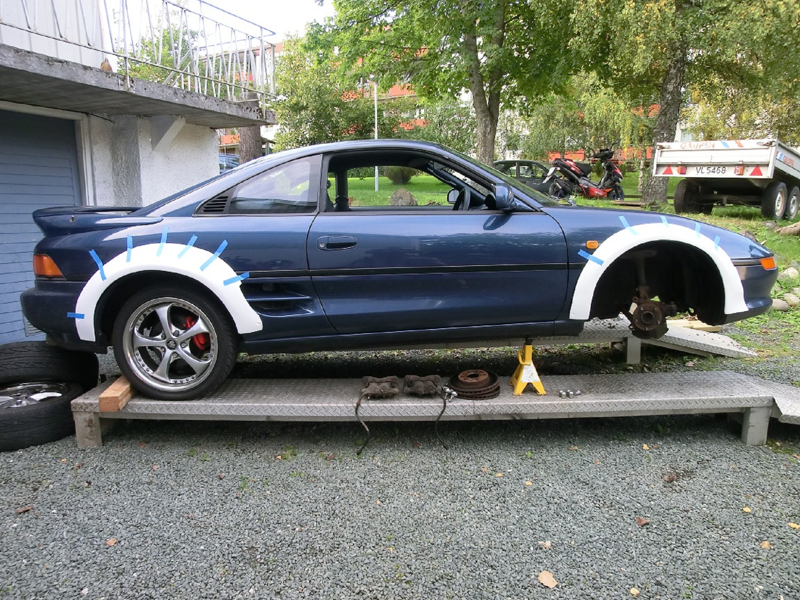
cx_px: 400
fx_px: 555
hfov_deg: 71.6
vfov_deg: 56.8
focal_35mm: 24
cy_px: 300
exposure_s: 1/60
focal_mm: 4.24
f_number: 3
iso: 100
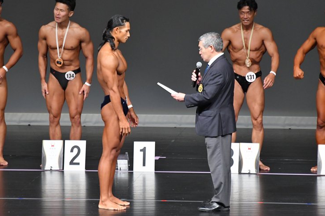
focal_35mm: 366
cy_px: 108
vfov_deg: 3.7
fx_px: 3301
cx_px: 156
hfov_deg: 5.6
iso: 5000
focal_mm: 230
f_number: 5.6
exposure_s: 1/400
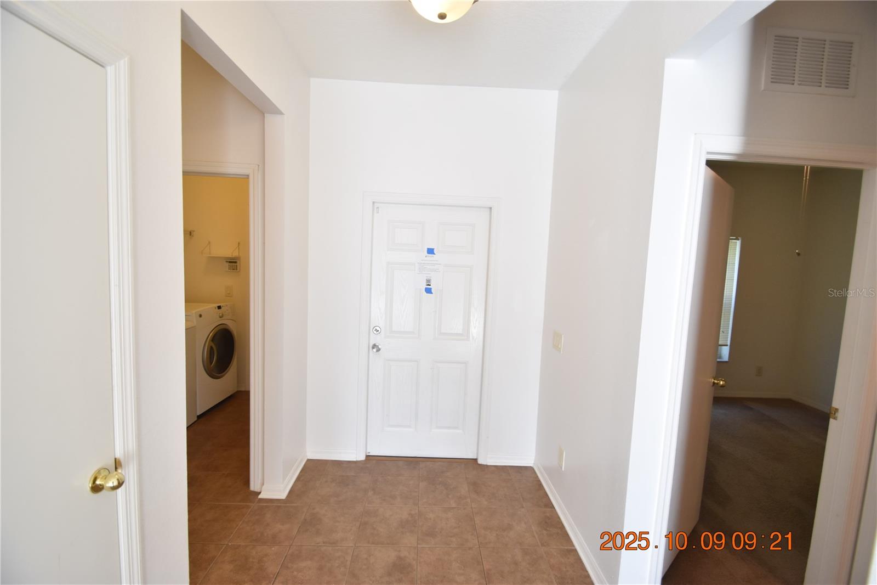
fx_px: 365
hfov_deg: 100.4
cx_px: 438
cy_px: 292
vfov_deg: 77.3
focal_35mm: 15
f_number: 3.5
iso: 800
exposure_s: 1/90
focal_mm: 10
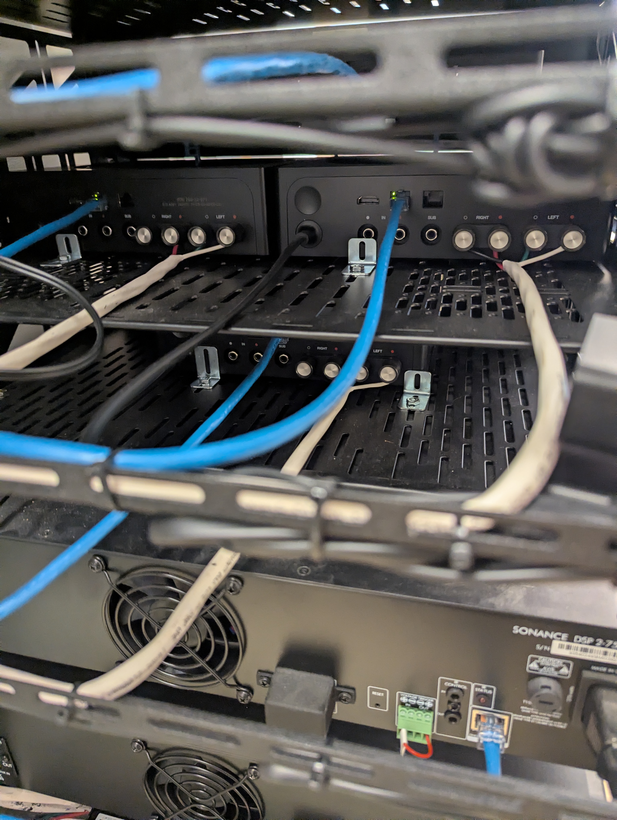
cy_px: 410
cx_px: 308
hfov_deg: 56.9
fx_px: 569
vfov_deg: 71.5
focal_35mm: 24
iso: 1128
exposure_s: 1/40
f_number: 1.85
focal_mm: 6.81
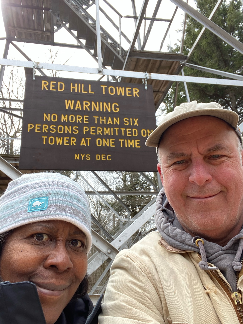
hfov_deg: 46.8
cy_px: 162
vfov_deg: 60.0
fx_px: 281
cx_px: 122
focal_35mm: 30
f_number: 2.2
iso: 25
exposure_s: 1/123
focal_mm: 2.71
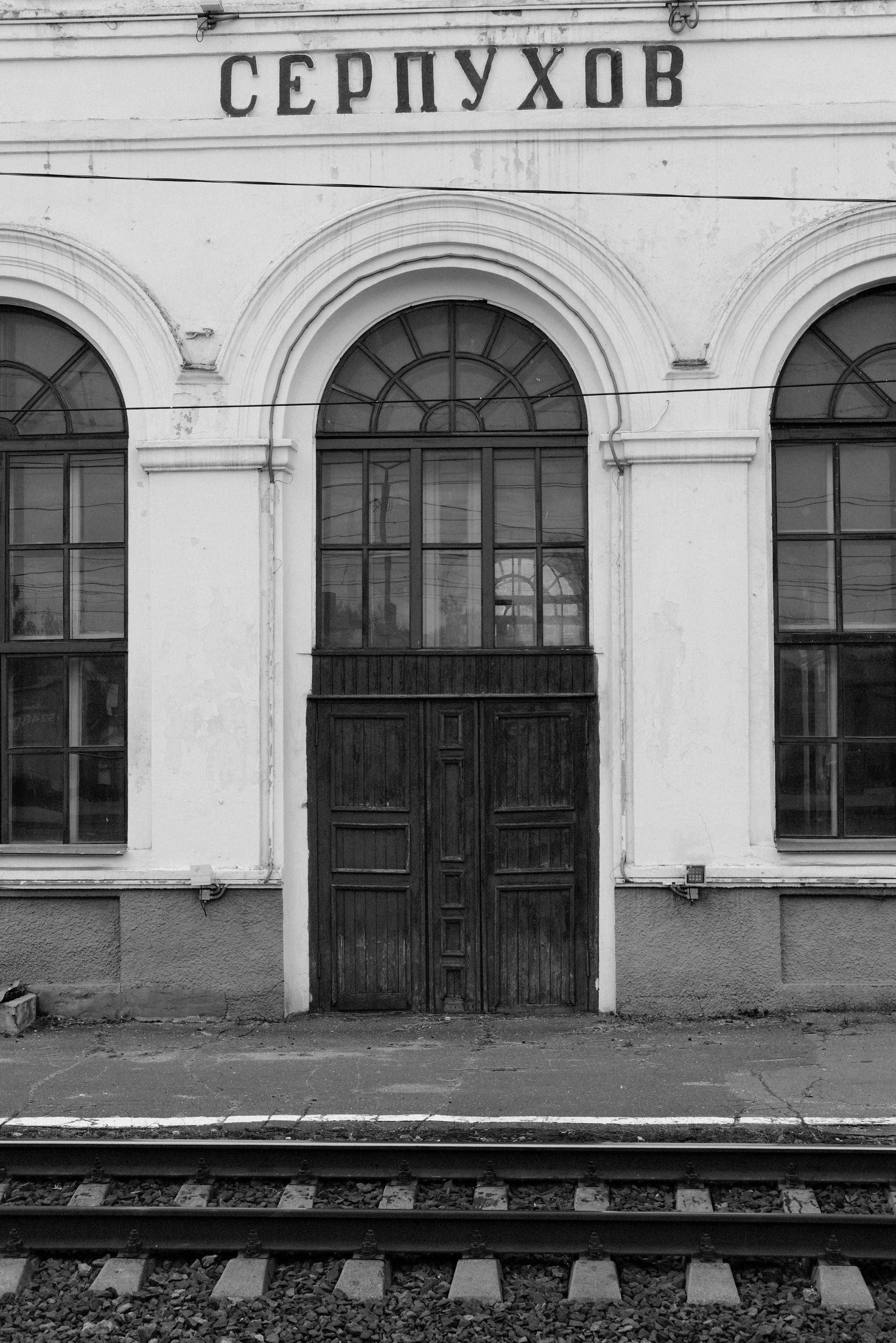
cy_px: 672
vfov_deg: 37.5
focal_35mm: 53
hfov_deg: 25.5
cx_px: 448
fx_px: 1979
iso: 160
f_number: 10
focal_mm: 35
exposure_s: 1/30
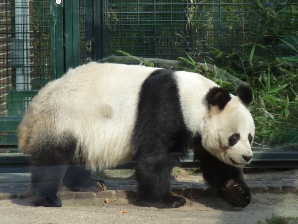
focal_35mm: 386
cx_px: 149
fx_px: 3323
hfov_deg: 5.1
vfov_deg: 3.9
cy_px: 112
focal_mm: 48.6
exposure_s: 1/500
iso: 200
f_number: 4
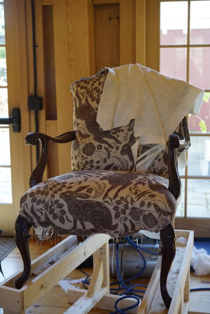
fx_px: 481
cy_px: 157
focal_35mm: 55
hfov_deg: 24.6
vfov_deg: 36.2
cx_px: 105
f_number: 4
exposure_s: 1/60
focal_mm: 55
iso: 200
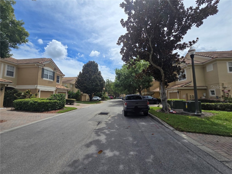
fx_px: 87
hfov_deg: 106.2
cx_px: 116
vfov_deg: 89.9
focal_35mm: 13
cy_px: 87
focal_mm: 2.2
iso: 50
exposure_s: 1/3333
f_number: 2.2
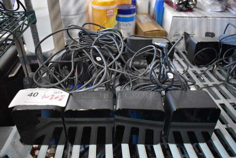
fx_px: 177
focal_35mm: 27
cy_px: 79
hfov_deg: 67.3
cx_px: 118
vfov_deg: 48.0
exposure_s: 1/125
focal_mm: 18
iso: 5600
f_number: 3.5
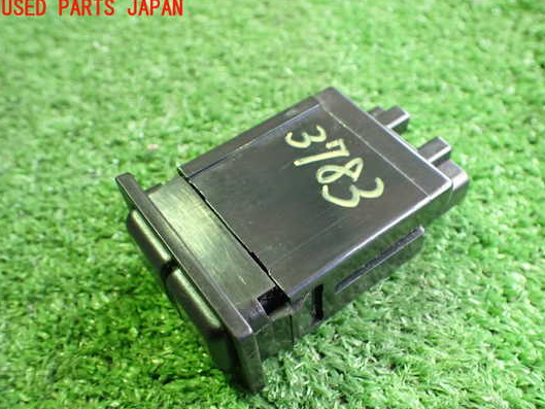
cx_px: 305
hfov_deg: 53.8
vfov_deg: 41.7
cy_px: 228
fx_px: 535
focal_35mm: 34
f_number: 2.3
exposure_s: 1/30
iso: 800
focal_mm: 5.4
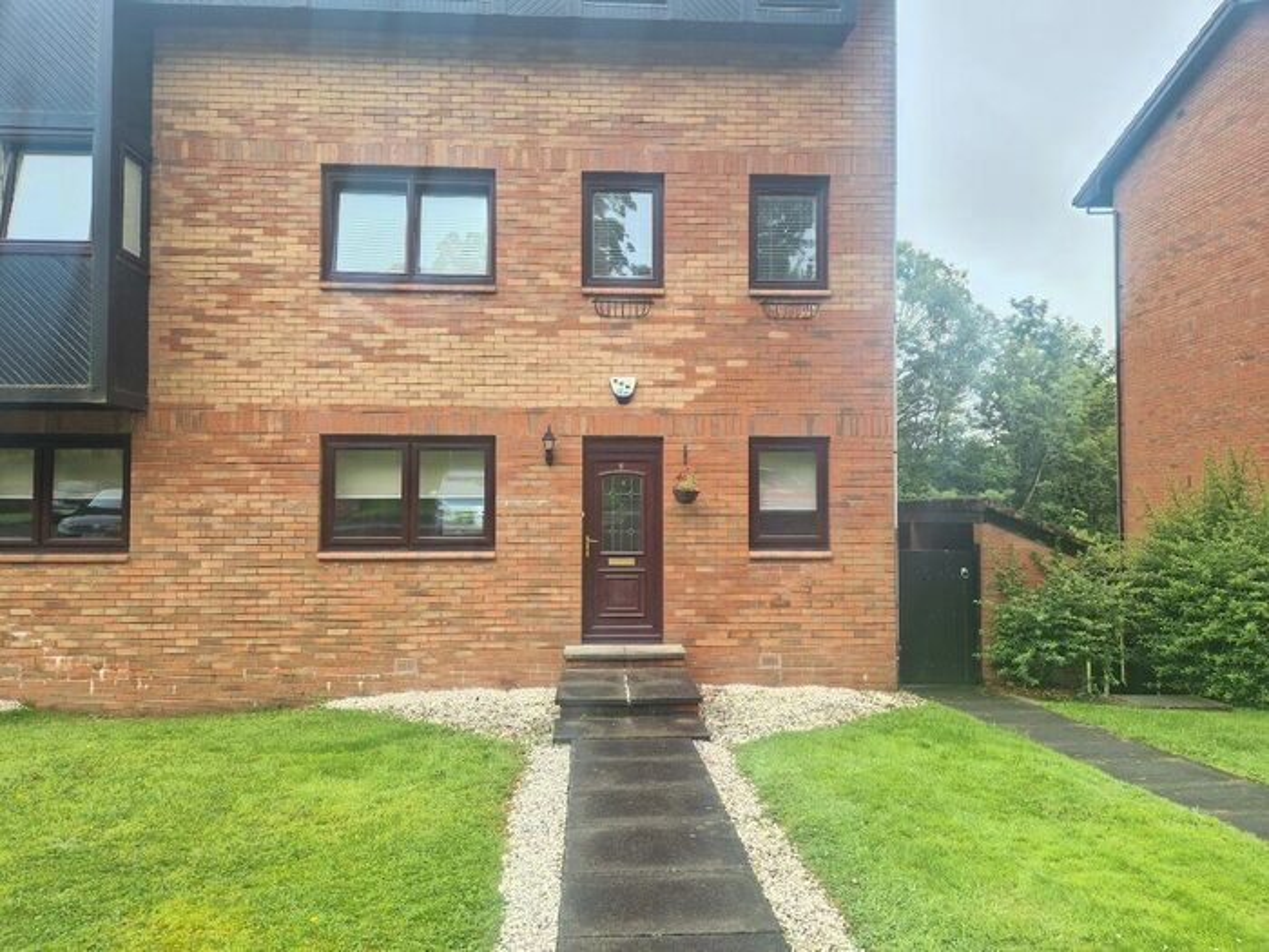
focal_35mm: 23
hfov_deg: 73.9
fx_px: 843
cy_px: 476
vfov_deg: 58.9
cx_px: 634
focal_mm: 5.4
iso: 50
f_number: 1.8
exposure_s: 1/180
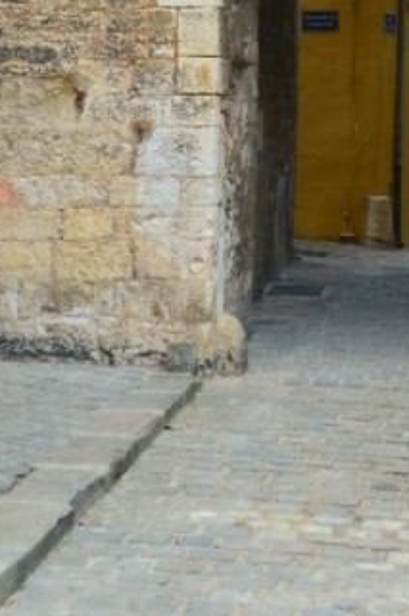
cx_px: 451
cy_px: -47
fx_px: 1507
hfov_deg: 15.1
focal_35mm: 88
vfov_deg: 22.0
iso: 800
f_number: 8
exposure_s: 1/50
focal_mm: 25
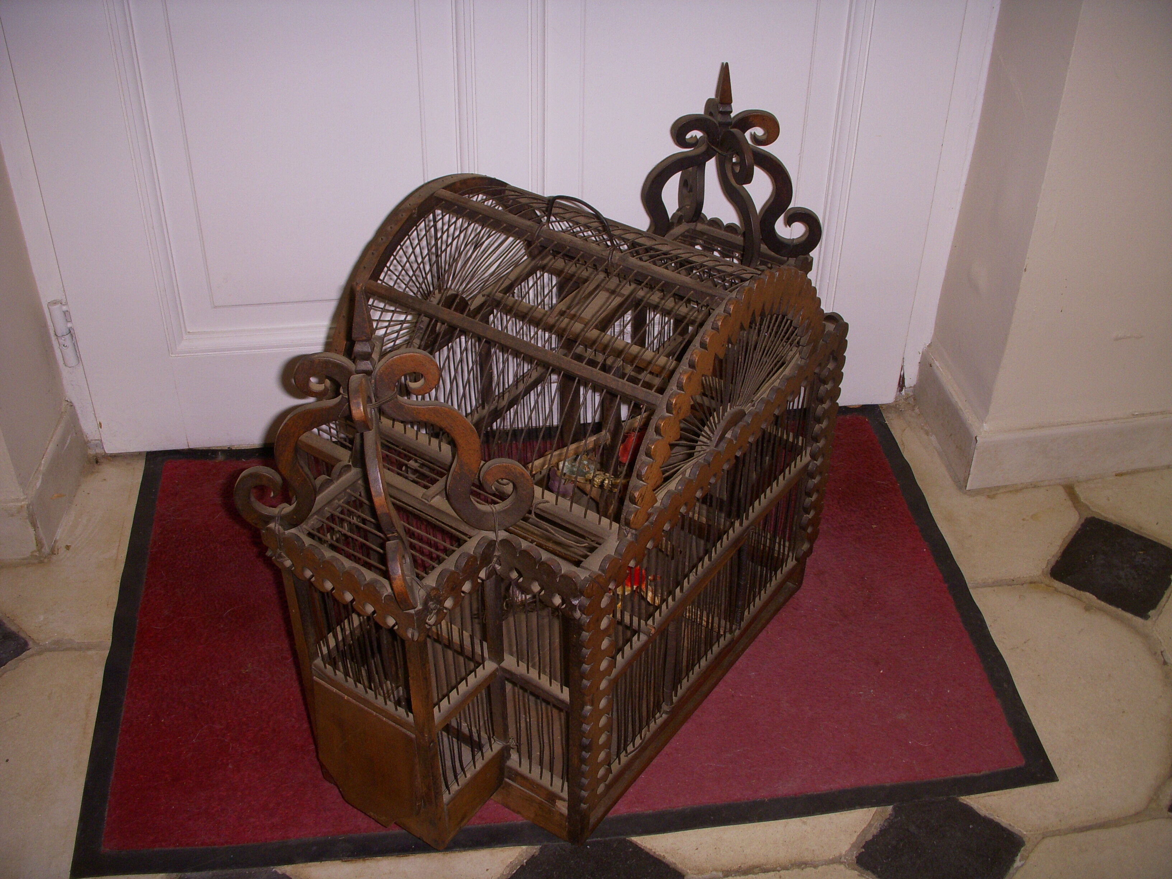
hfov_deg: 49.0
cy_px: 440
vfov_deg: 37.7
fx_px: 1287
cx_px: 586
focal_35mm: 38
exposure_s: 1/30
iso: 100
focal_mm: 6.3
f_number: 3.3
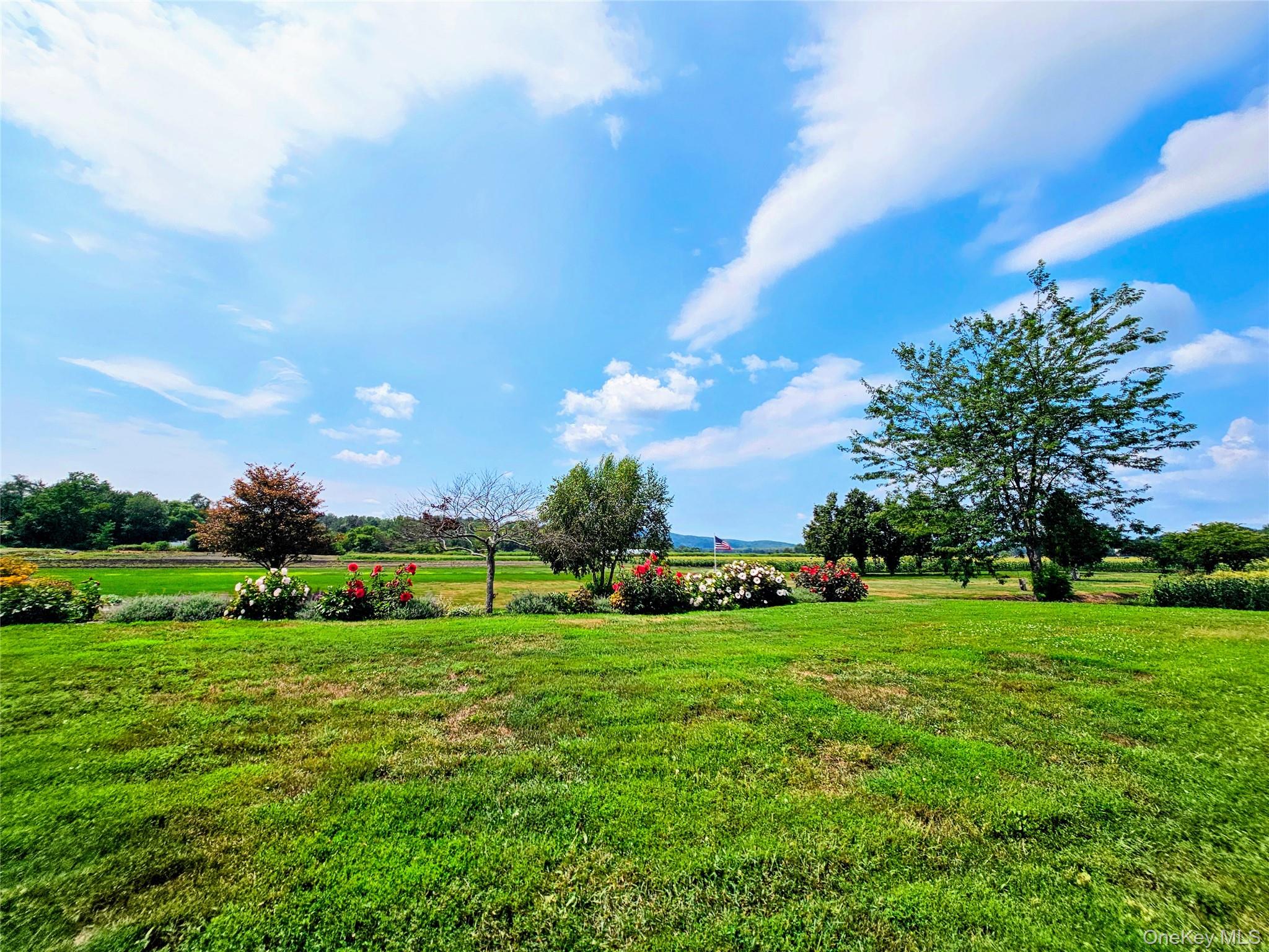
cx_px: 634
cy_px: 476
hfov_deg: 106.2
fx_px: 477
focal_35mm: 13
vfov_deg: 89.9
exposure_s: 1/5758
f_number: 2.2
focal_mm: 2.2
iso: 50
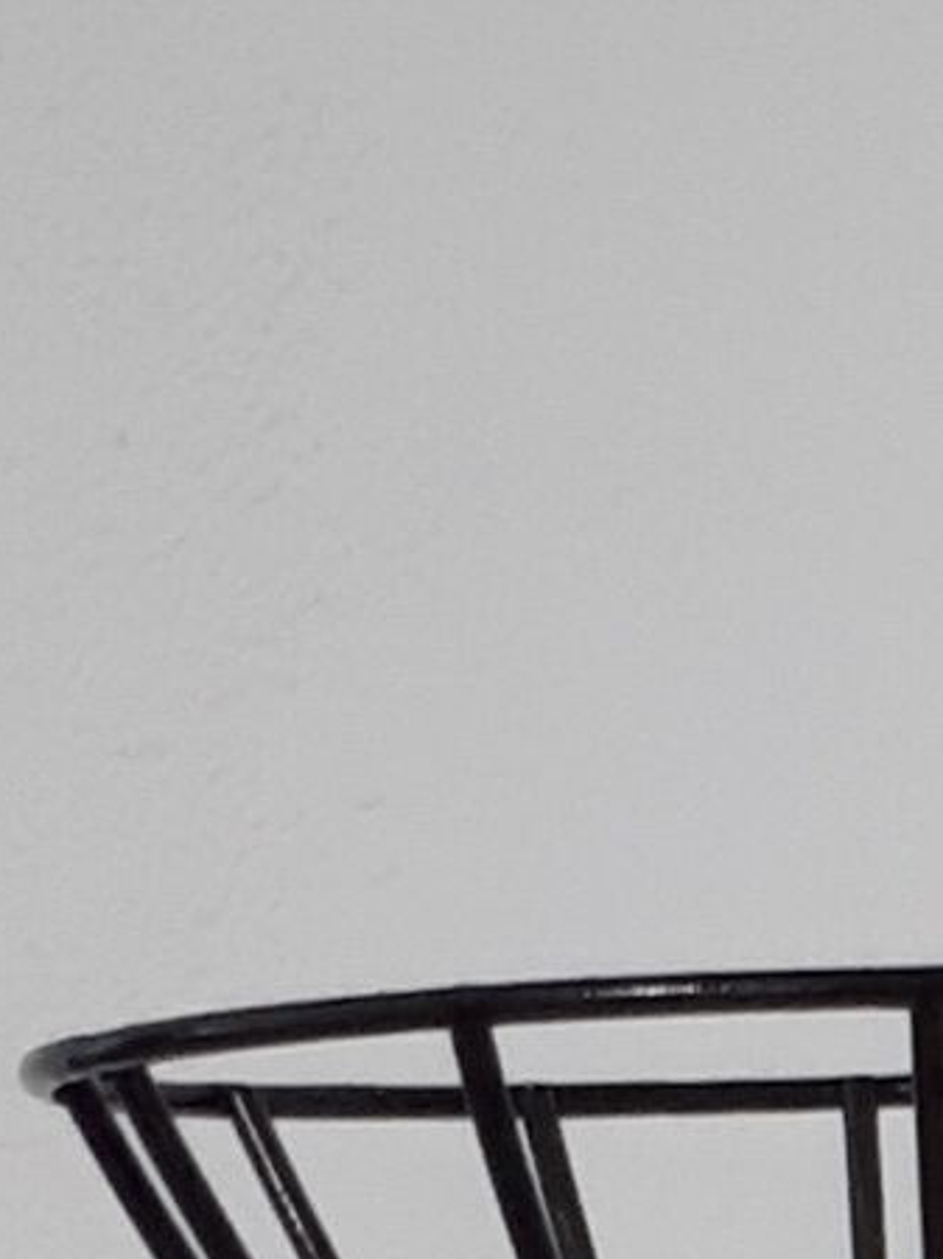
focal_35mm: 196
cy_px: 3307
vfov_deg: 8.9
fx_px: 7126
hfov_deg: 7.0
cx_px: 2535
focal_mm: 3.6
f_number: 1.9
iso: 160
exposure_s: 1/33
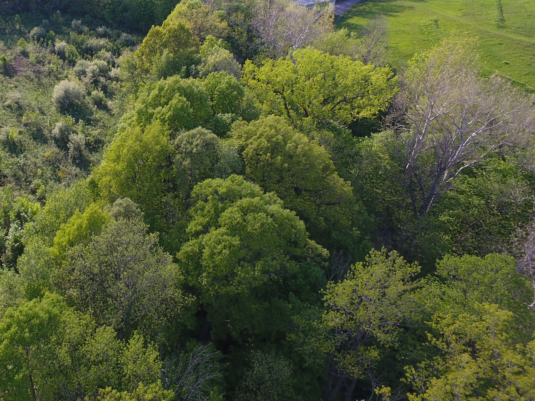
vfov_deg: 42.1
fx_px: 510
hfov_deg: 51.5
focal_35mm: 33
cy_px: 120
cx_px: 98
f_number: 2.8
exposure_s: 1/284
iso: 100
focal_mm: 3.61
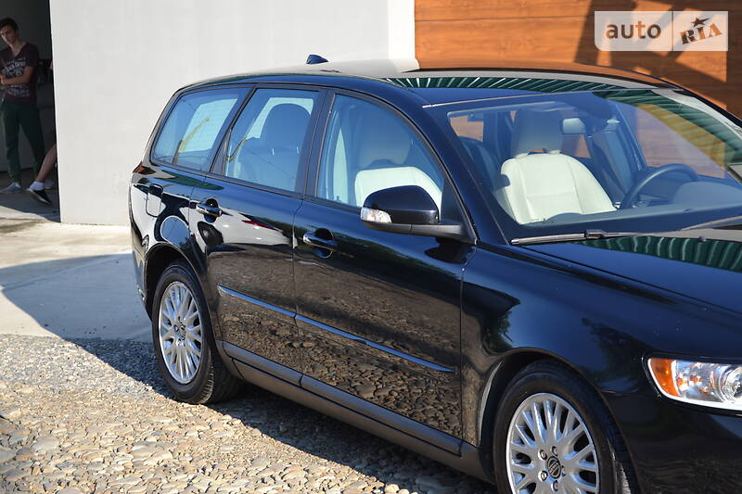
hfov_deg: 26.0
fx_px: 1607
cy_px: 247
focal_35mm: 78
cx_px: 371
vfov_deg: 17.5
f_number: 5.6
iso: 100
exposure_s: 1/125
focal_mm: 52
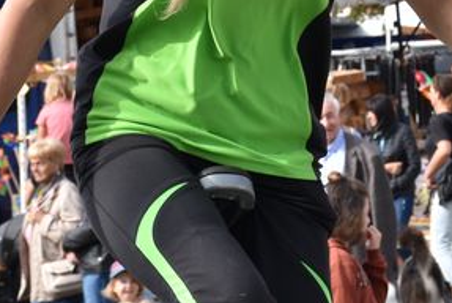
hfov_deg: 7.9
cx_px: 466
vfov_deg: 5.3
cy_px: -71
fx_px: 3255
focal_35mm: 259
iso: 400
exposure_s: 1/400
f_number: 10
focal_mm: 62
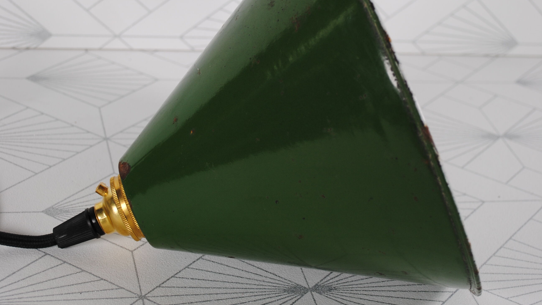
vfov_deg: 15.0
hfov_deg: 26.5
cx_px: 271
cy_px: 76
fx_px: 1150
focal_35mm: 80
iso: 125
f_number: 5.6
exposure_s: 1/125
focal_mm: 34
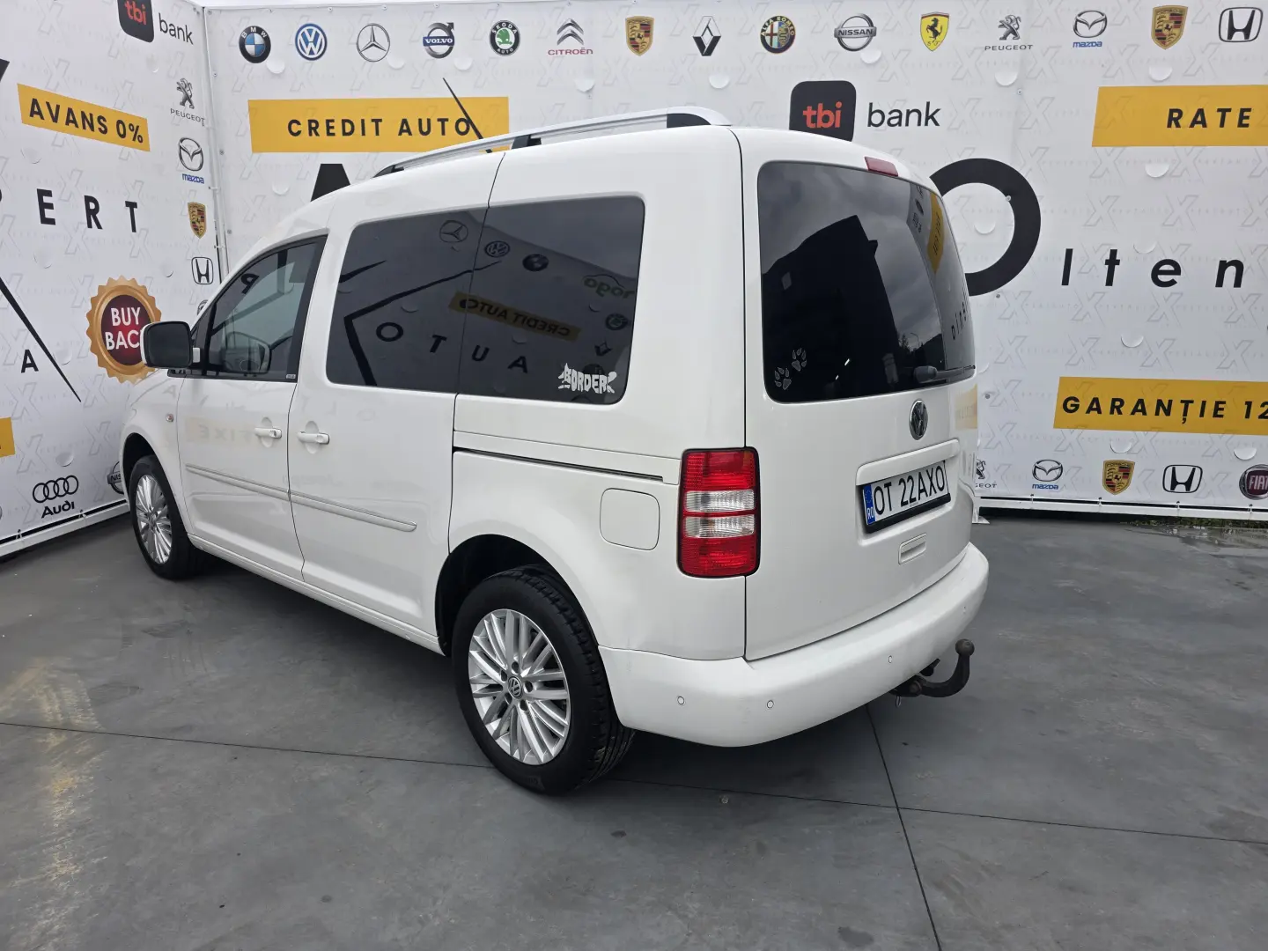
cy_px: 476
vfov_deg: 58.9
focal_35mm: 23
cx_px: 634
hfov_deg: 73.9
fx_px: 843
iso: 25
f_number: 1.7
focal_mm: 6.3
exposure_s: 1/100
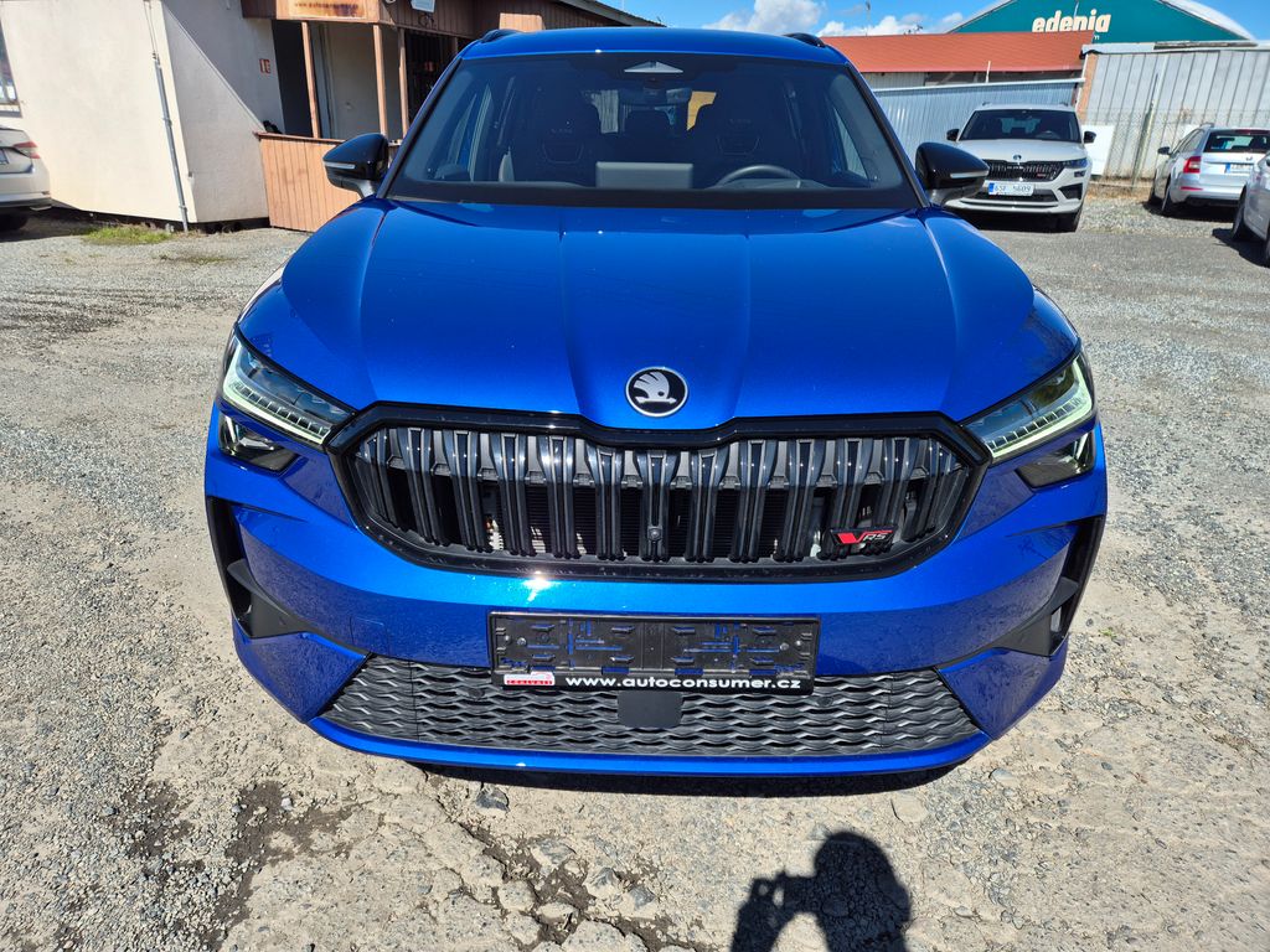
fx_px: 844
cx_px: 635
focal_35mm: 23
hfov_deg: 73.9
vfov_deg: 58.9
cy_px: 476
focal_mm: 5.4
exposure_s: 1/1844
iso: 25
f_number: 1.8
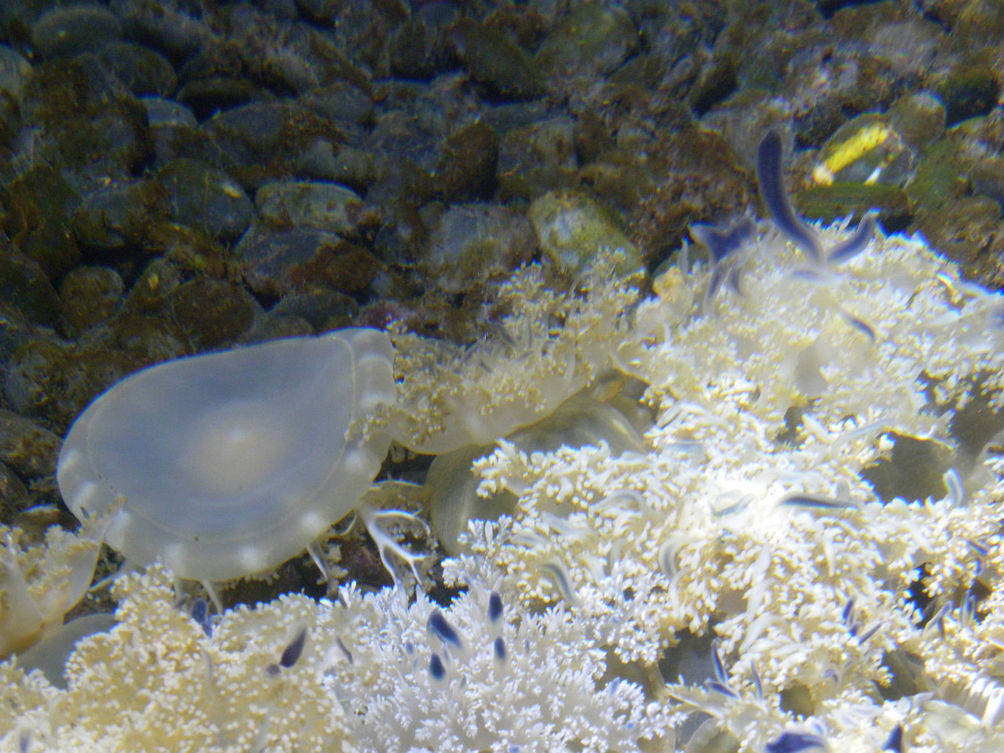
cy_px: 376
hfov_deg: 15.3
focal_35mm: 129
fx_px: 3742
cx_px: 502
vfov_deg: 11.5
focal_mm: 23
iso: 346
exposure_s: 1/73
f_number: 4.5
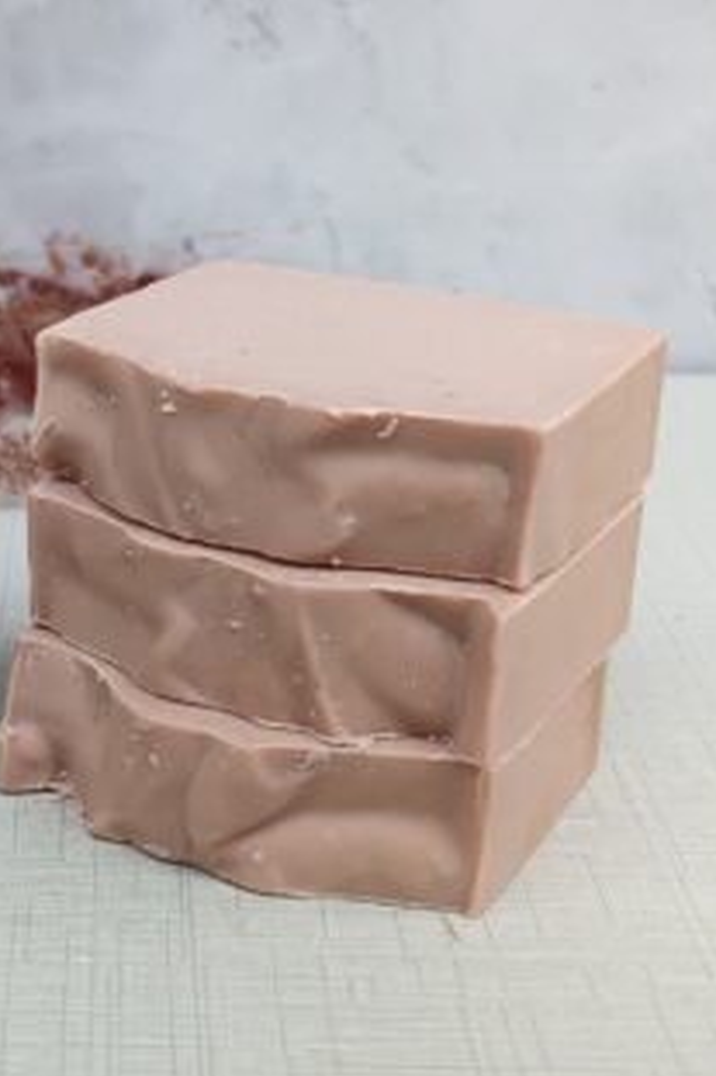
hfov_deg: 20.1
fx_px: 1971
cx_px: 45
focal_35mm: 66
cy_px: 541
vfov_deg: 30.5
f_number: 4.5
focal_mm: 7.08
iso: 64
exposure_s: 1/101
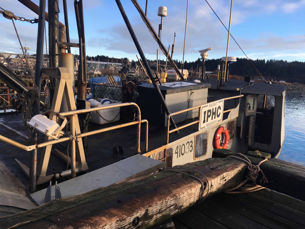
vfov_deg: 48.2
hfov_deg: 61.7
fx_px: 256
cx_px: 152
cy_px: 114
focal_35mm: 29
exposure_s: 1/450
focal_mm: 4.15
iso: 25
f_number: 2.2
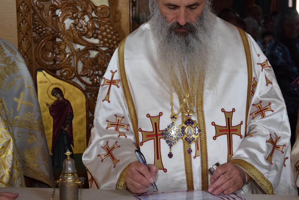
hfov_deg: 20.8
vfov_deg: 14.0
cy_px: 85
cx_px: 184
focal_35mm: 98
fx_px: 814
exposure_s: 1/80
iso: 500
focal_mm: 50
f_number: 5
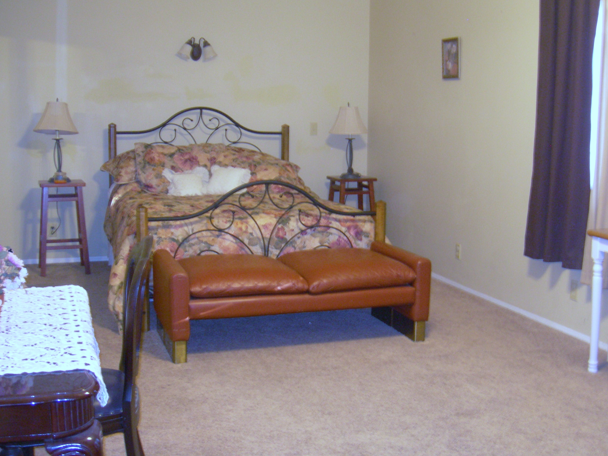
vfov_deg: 32.2
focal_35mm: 45
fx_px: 790
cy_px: 229
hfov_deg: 42.1
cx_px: 324
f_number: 2.8
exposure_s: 1/5.7
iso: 200
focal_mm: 7.8
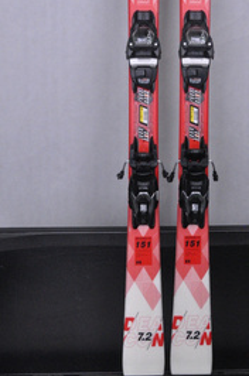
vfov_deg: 31.9
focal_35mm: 61
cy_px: 65
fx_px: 636
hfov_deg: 22.1
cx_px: 166
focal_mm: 24
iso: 3200
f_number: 9.5
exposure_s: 1/125
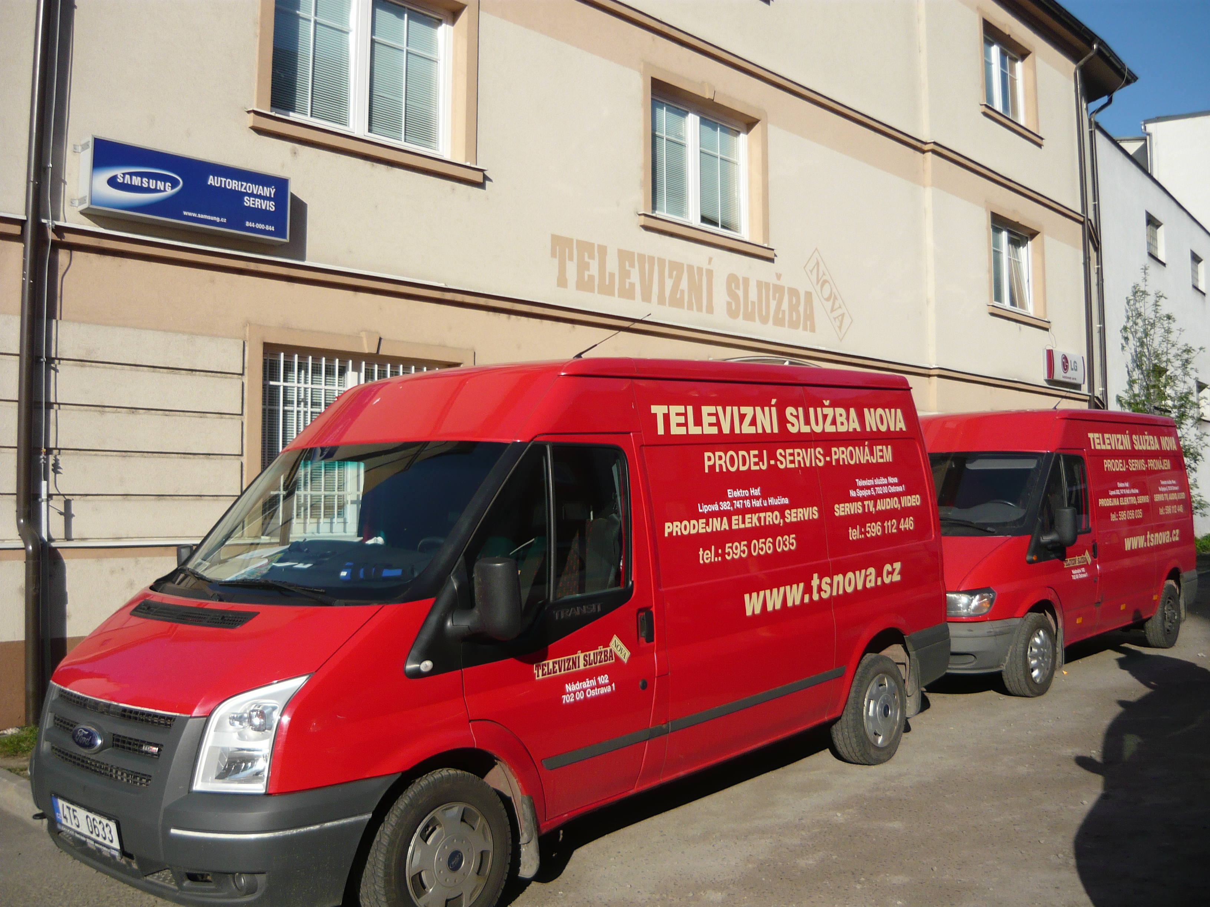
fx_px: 1154
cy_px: 454
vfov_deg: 42.9
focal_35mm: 33
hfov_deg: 55.4
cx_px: 605
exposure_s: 1/200
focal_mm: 5.5
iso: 100
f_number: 8
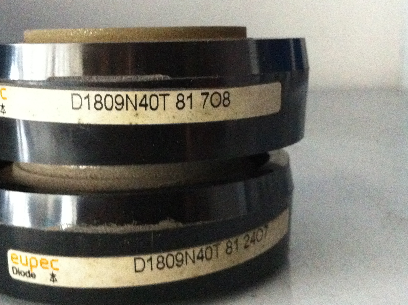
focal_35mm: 55
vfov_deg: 26.5
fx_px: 647
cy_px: 134
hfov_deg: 35.0
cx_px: 188
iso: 800
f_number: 2.8
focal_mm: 3.85
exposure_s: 1/15
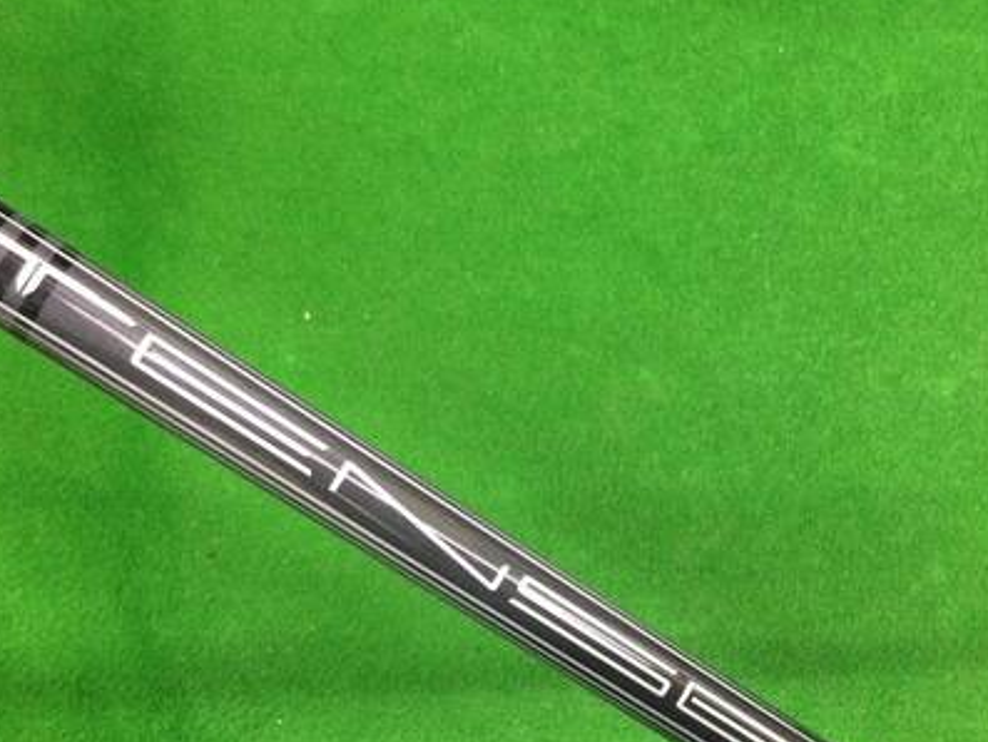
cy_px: 570
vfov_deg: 28.6
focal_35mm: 50
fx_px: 1428
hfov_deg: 38.1
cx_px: 540
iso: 200
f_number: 2.4
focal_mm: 3.3
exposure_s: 1/24
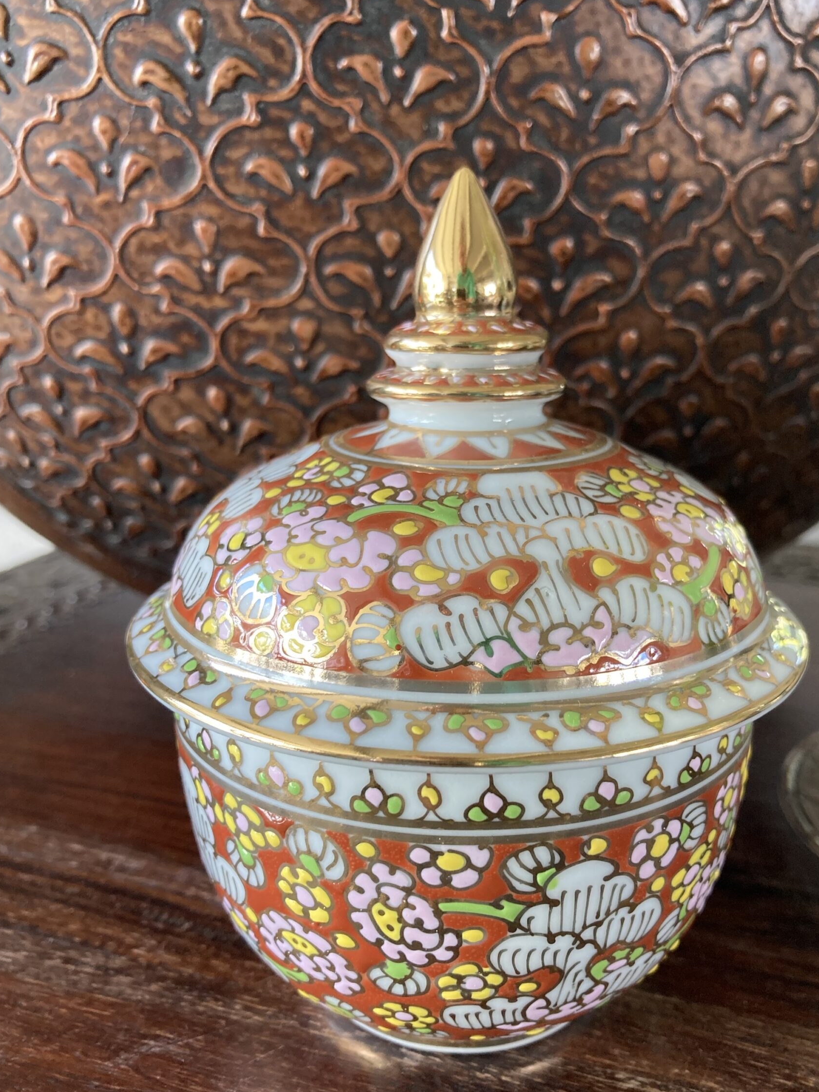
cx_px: 456
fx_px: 1009
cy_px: 581
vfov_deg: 56.8
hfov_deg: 44.1
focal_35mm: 32
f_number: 1.8
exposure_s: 1/60
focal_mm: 3.99
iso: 125
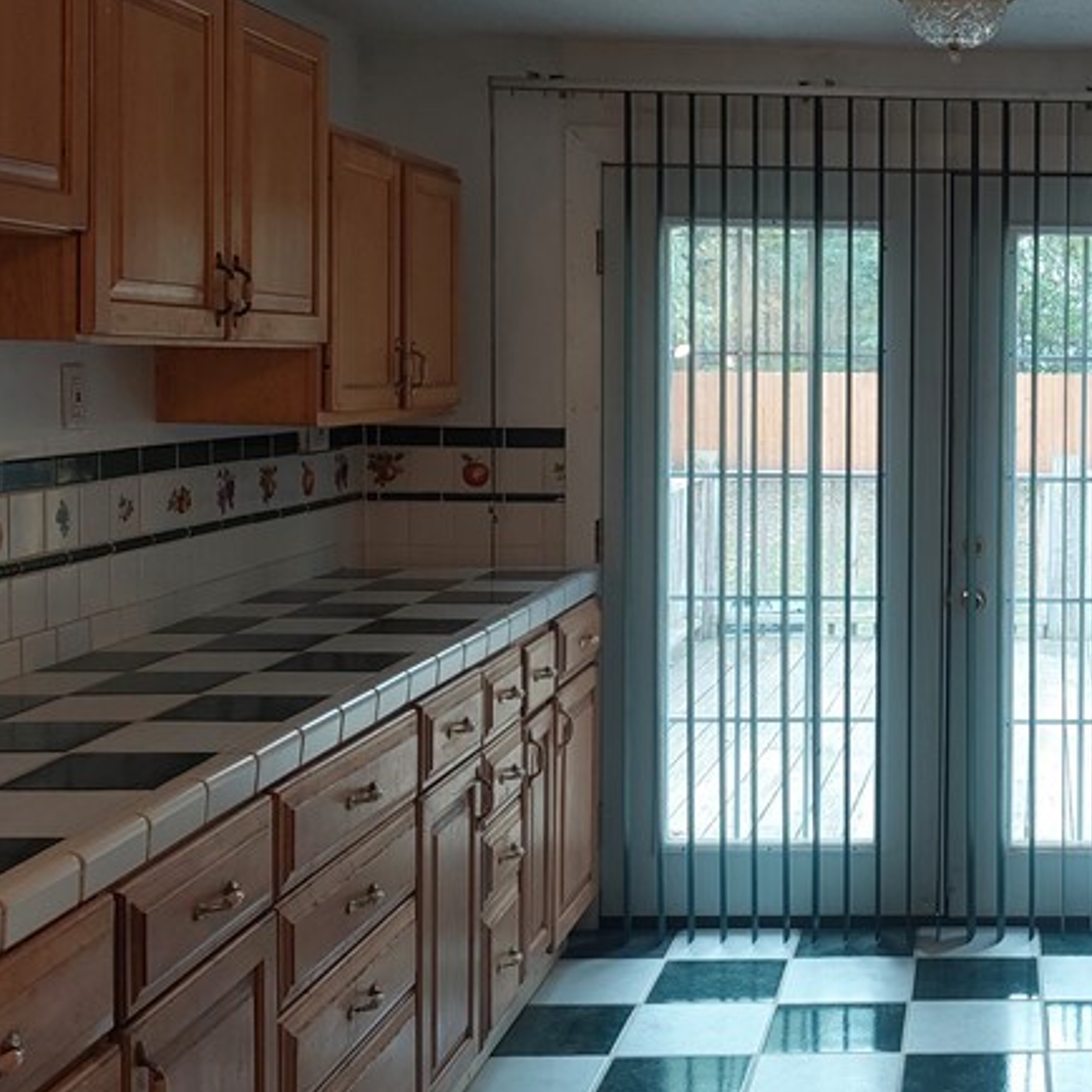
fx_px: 1785
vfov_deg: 33.9
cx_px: 1022
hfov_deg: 32.0
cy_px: 418
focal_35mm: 50
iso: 100
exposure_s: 1/60
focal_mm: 5.23
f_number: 1.8
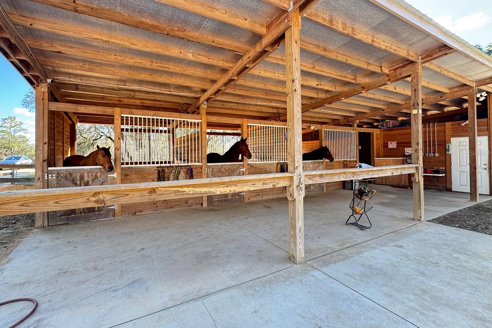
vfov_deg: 73.7
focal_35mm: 16
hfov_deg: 96.6
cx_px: 231
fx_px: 219
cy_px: 153
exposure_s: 1/99
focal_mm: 2.22
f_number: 2.2
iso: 64
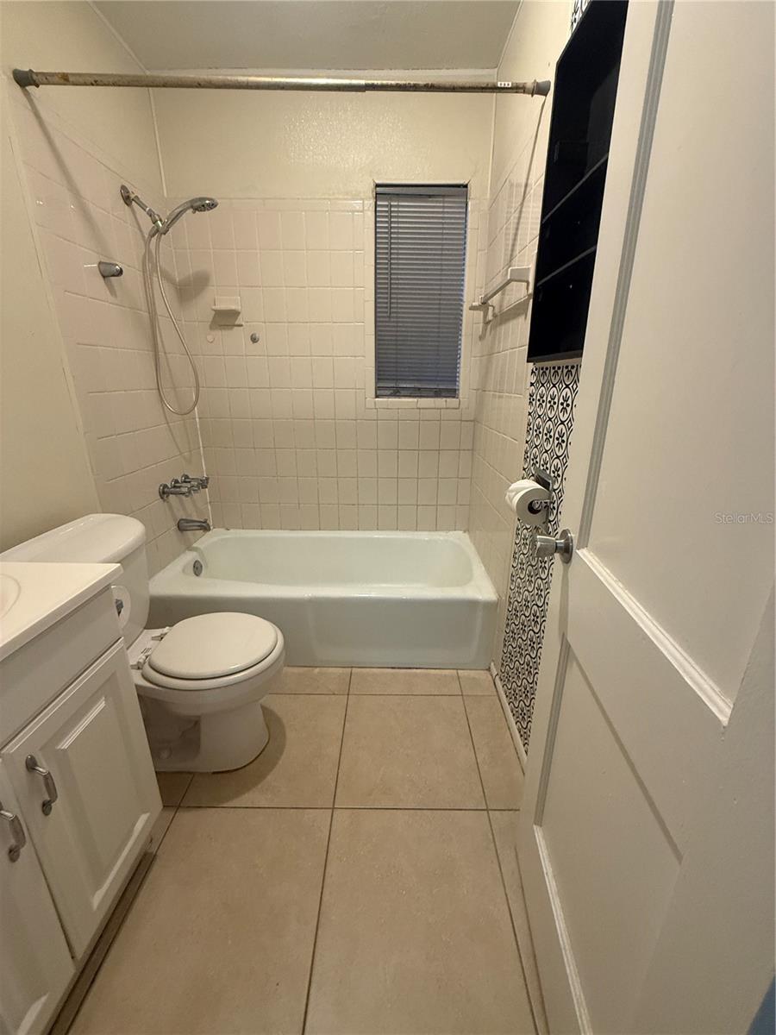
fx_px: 418
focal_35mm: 14
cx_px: 388
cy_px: 518
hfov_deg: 85.7
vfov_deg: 102.1
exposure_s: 1/60
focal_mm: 2.22
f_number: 2.2
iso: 400
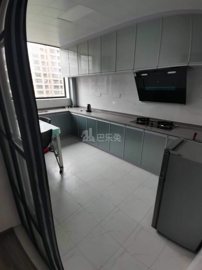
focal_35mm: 17
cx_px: 101
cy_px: 135
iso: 100
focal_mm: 1.78
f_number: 2.4
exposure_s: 1/60
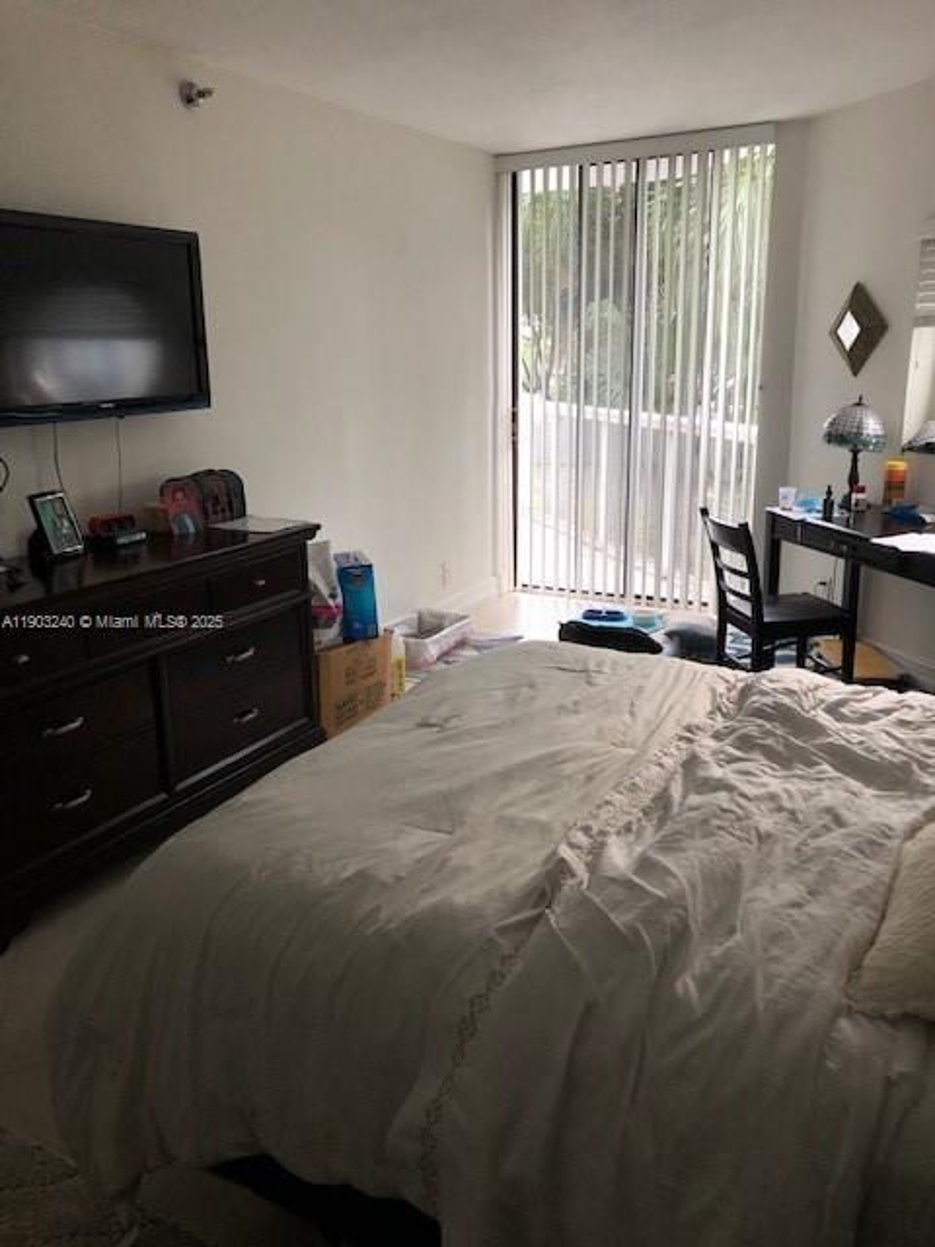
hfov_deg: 49.7
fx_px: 1008
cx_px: 468
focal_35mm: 28
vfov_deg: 63.4
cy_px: 624
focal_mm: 3.99
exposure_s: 1/40
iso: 20
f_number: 1.8
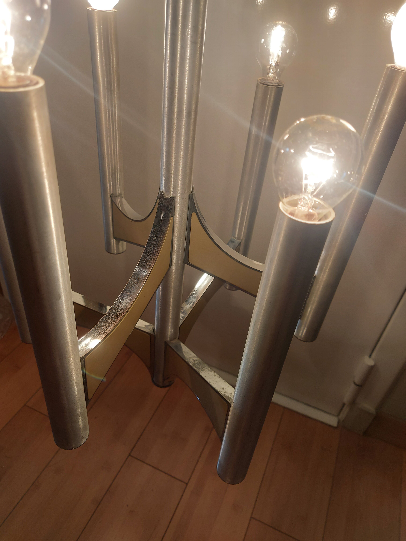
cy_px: 270
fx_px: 375
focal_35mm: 24
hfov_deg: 56.8
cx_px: 203
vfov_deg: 71.6
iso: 50
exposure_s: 1/100
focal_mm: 5.23
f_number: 1.8
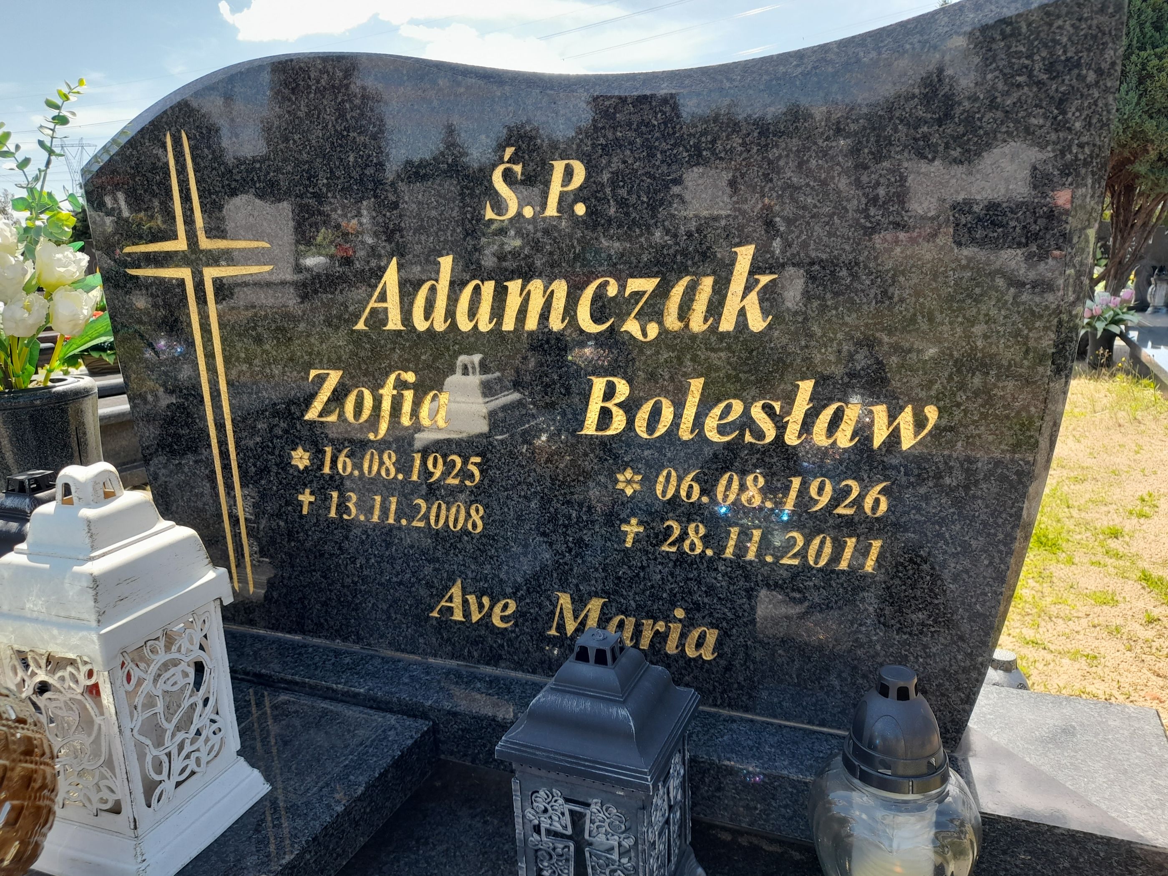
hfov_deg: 69.4
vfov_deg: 54.9
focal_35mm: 25
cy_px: 438
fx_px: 844
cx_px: 584
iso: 20
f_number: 2
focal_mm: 4.6
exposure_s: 1/134
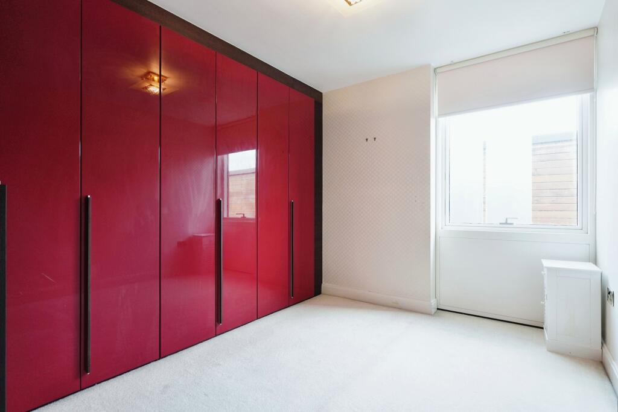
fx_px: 309
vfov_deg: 67.4
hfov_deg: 90.0
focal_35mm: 18
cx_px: 309
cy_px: 206
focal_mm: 12
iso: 320
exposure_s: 1/30
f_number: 4
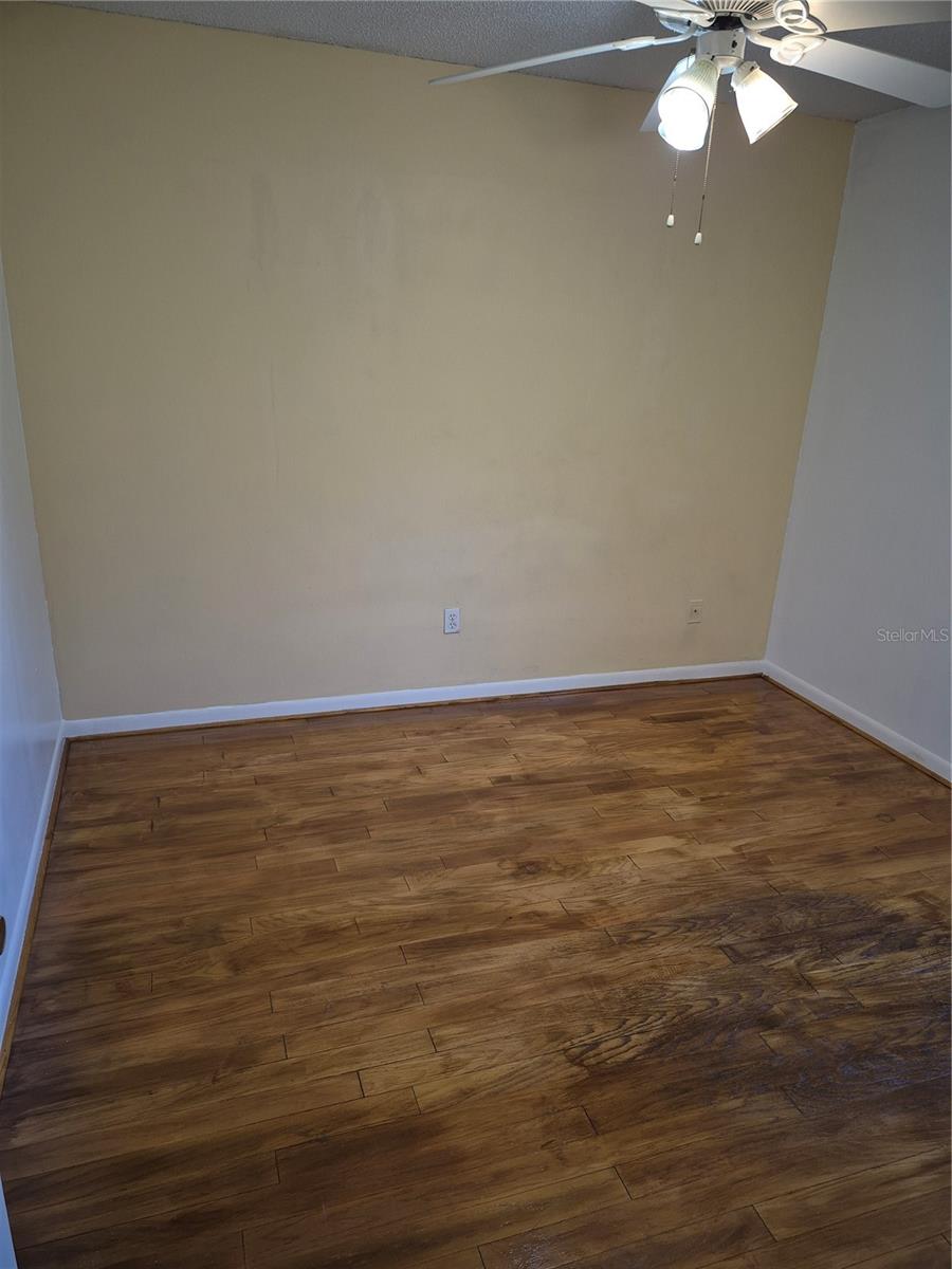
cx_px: 476
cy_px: 634
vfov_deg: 73.9
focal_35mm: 23
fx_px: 843
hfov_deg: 58.9
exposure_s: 1/60
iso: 64
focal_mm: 5.4
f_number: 1.8
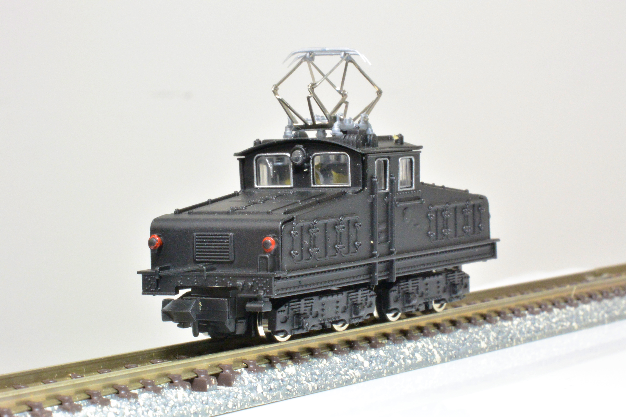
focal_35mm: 108
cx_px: 313
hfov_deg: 18.9
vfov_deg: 12.7
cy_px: 208
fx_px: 1878
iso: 800
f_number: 25
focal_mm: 40
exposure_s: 1/3
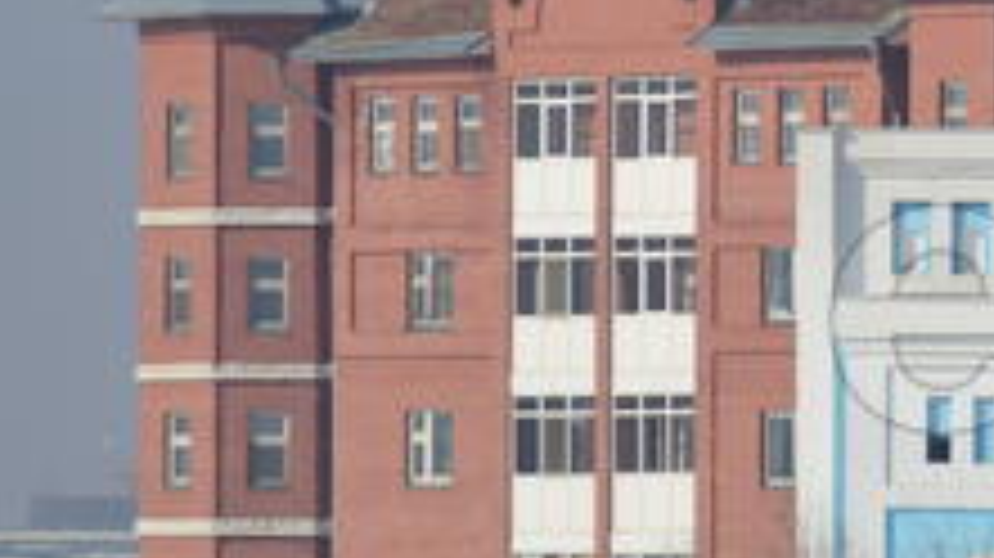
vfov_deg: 1.9
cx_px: 1700
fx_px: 17123
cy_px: 320
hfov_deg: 3.3
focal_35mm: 650
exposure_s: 1/640
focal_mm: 105
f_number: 6.3
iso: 100
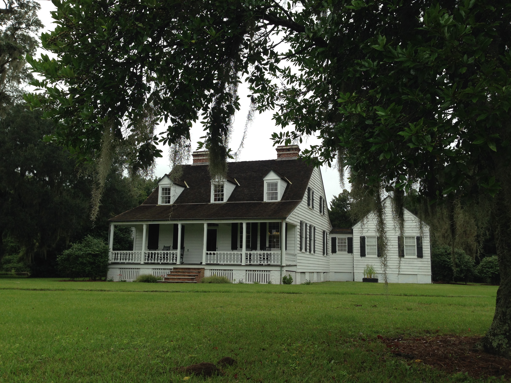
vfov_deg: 42.9
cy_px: 192
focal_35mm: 33
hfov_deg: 55.4
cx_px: 256
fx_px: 487
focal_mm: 4.12
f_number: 2.4
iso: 50
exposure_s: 1/437
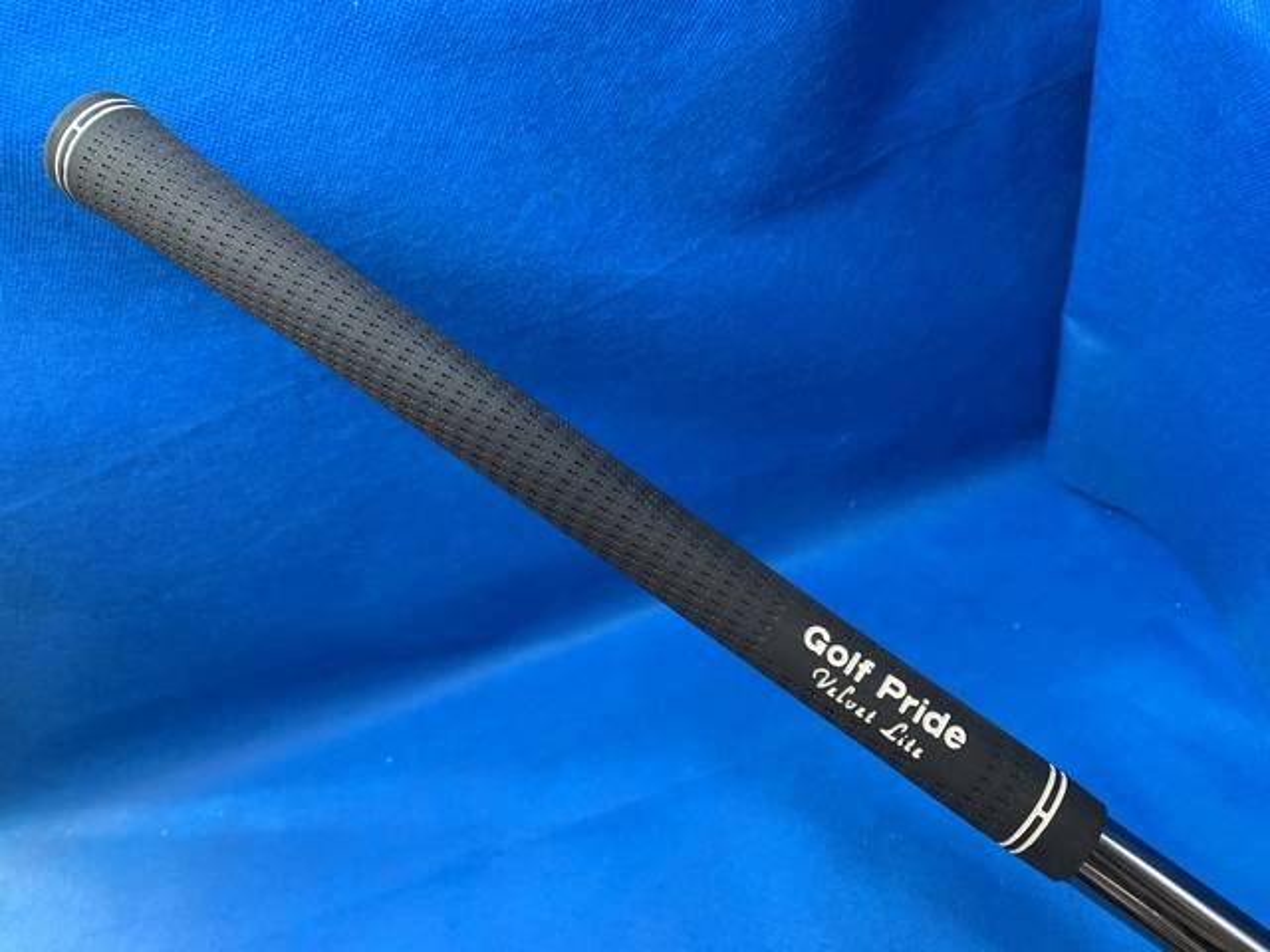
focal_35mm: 26
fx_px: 954
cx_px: 635
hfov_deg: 67.3
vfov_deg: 53.1
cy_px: 476
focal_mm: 4.25
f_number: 1.8
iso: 125
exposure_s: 1/60
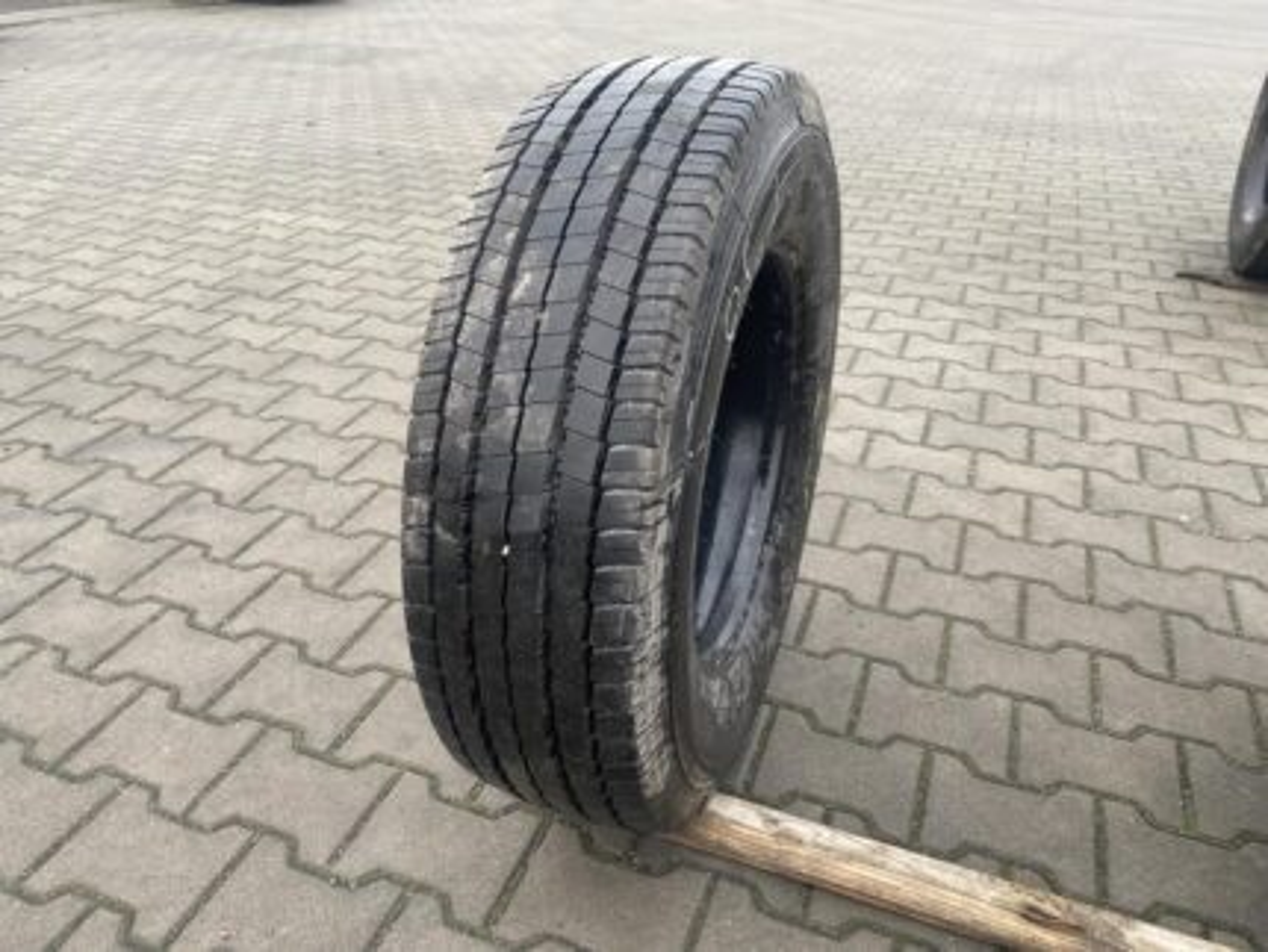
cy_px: 476
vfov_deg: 53.1
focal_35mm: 26
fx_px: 953
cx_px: 634
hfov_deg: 67.3
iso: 64
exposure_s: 1/122
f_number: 1.8
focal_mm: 4.25
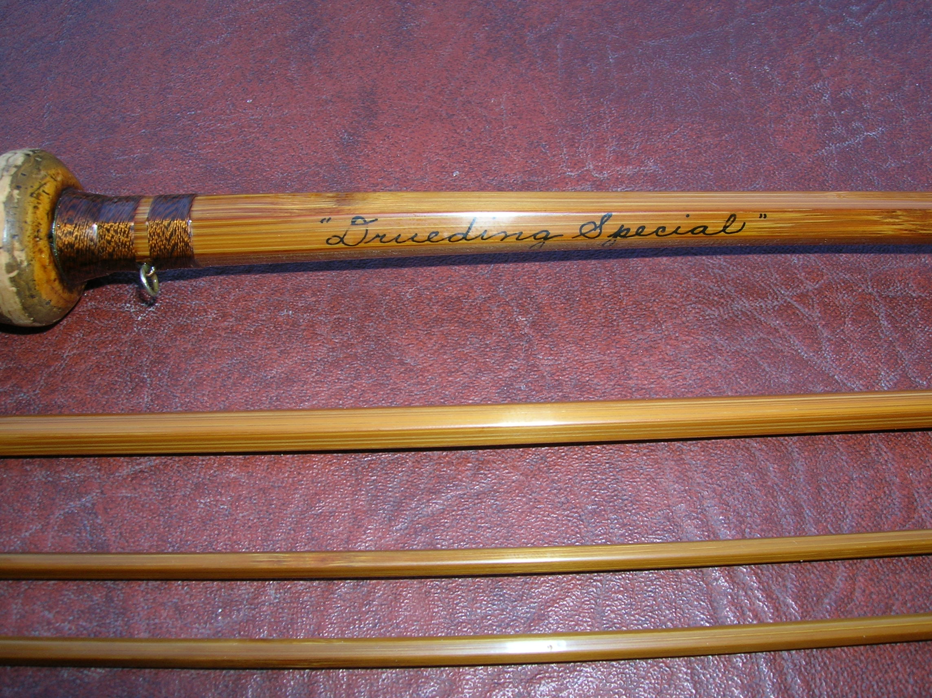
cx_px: 466
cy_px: 349
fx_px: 915
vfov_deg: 41.7
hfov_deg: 54.0
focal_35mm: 34
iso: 50
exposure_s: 1/60.1
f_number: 4.9
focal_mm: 5.7
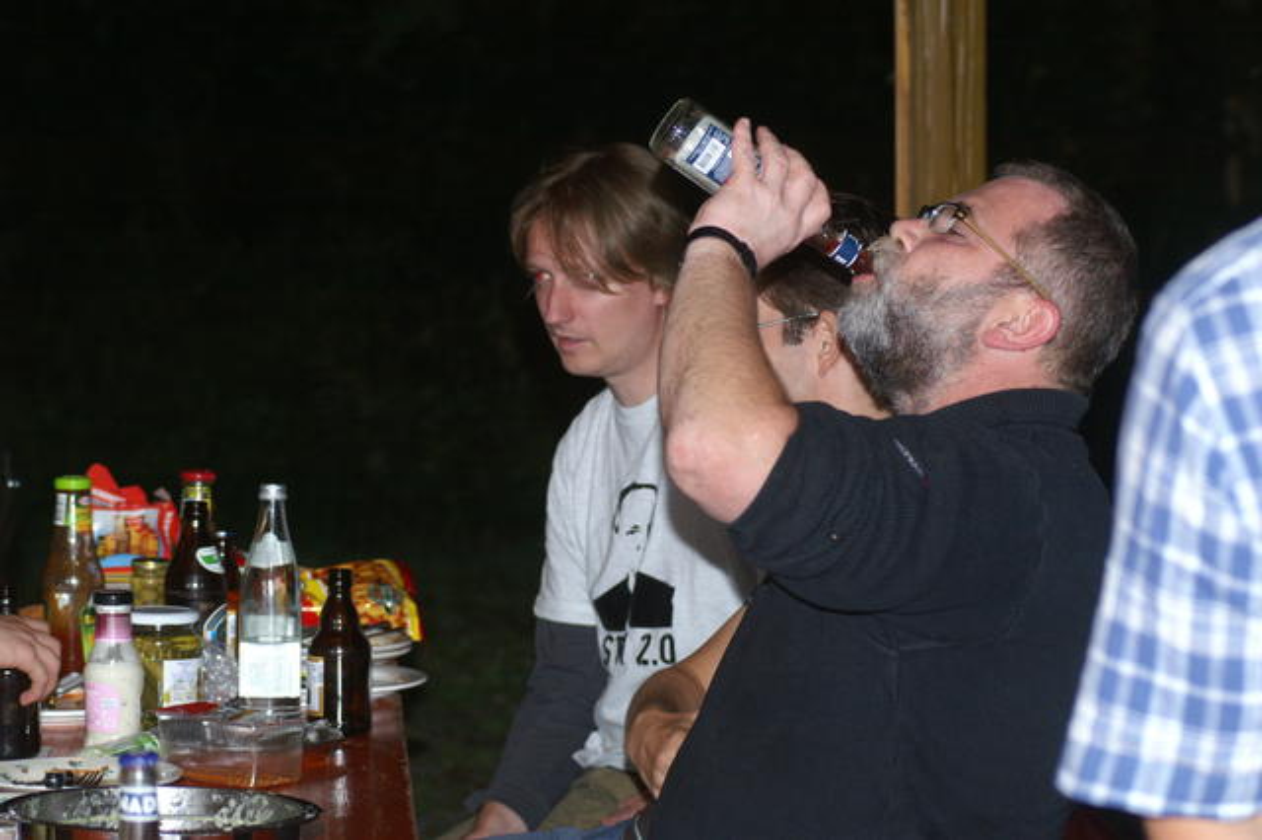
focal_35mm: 120
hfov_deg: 17.1
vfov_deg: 11.4
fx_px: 4204
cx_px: 631
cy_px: 420
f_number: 4.5
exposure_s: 1/60
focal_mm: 80
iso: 400
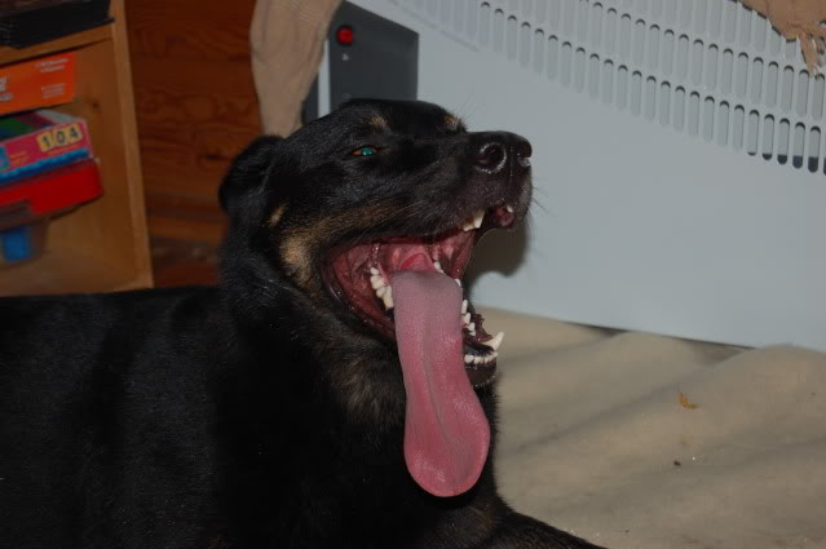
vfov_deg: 16.5
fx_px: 1891
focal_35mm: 82
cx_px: 413
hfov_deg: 24.6
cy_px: 274
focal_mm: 55
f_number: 5.6
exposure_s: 1/60
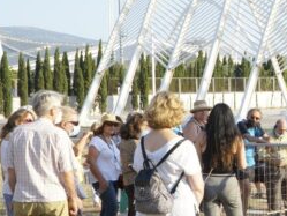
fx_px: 738
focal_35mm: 89
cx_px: 396
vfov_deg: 16.6
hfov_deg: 19.8
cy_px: 106
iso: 640
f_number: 14
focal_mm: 20
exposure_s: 1/160
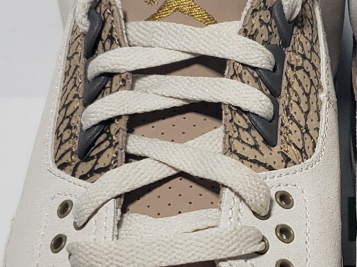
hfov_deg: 17.2
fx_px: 1145
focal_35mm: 111
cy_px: 225
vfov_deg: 13.3
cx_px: 373
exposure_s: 1/495
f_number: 1.5
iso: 50
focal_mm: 4.3
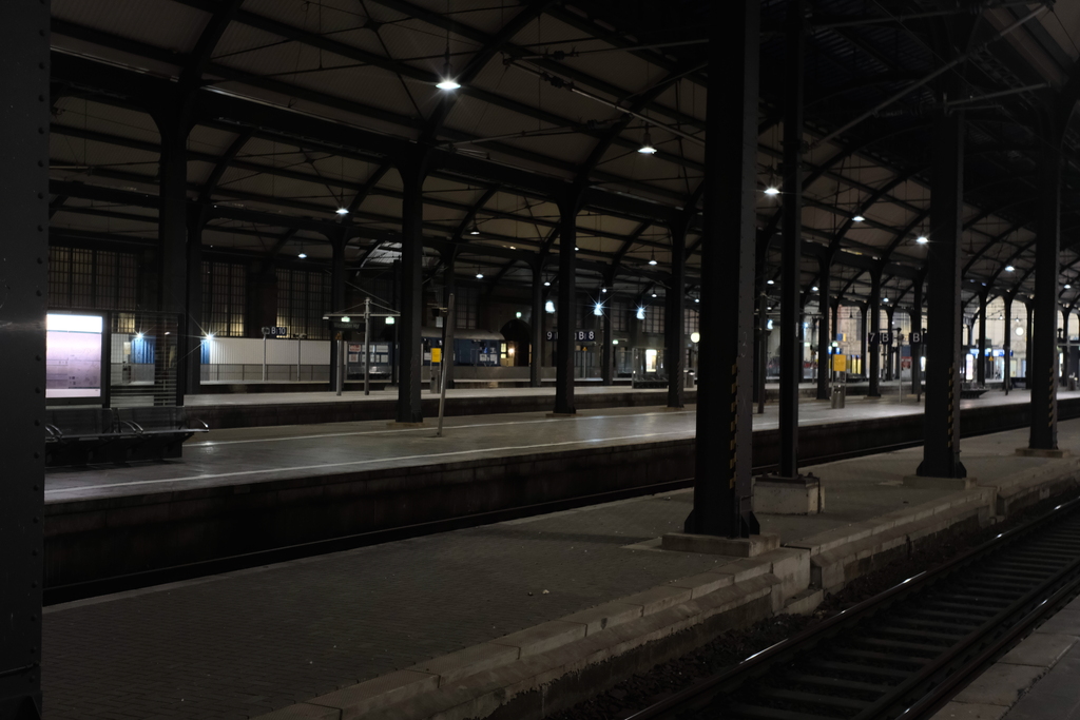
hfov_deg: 46.4
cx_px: 540
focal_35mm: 42
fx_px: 1260
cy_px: 360
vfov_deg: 31.9
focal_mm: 28
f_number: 4.5
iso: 3200
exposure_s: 1/20
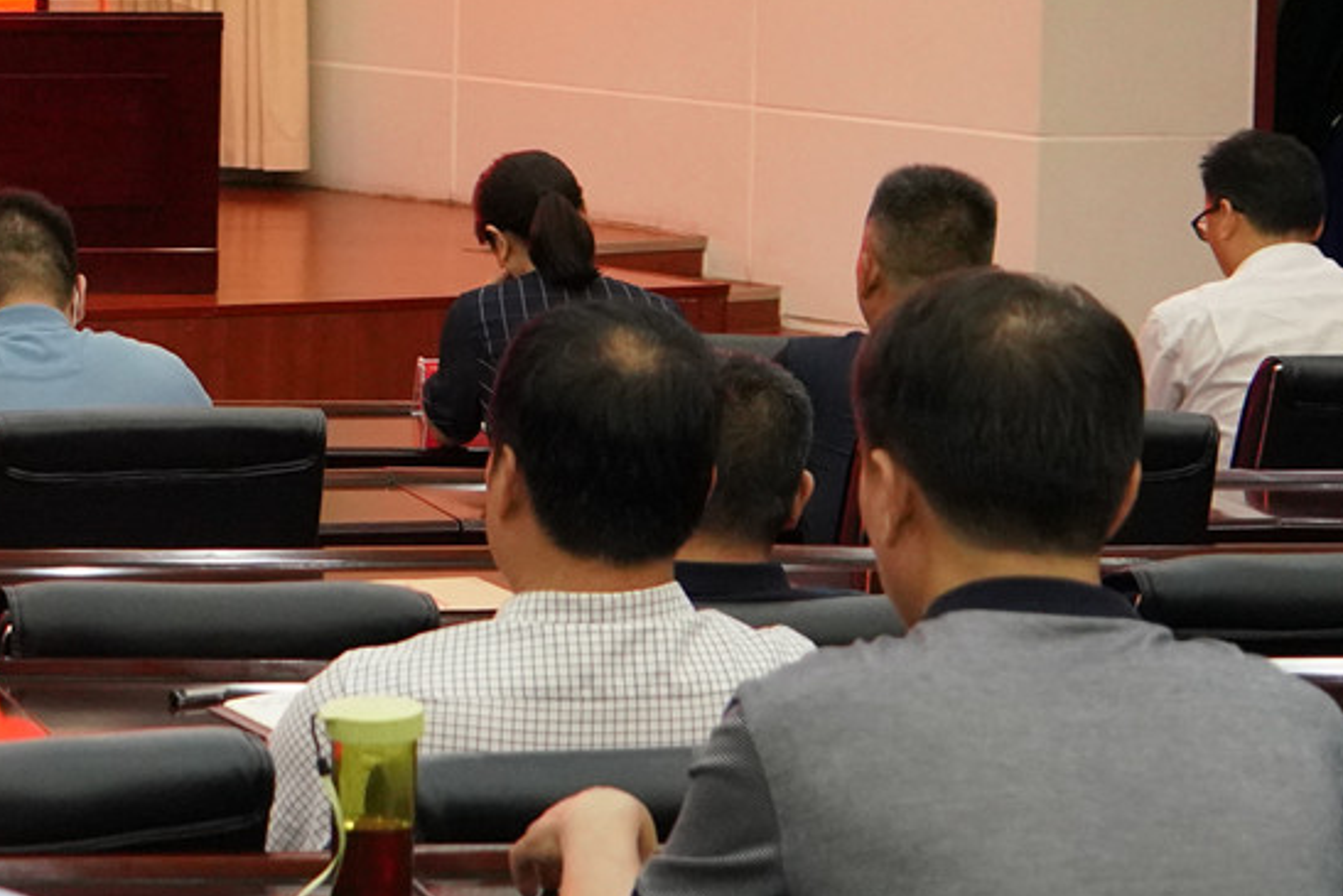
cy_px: 91
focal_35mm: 161
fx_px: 6007
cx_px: -977
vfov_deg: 8.5
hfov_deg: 11.9
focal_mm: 44
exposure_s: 1/100
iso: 3200
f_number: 5.6
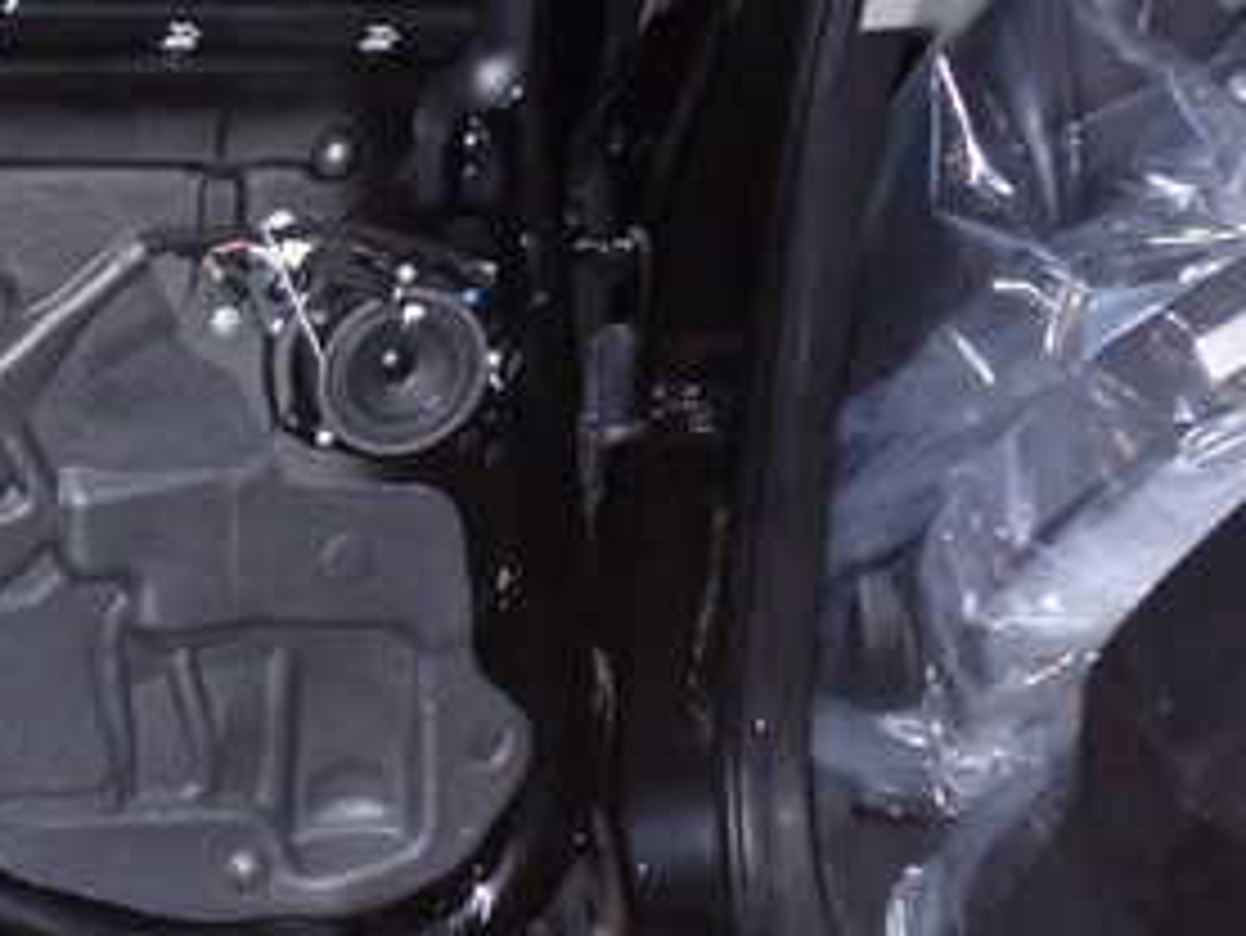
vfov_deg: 22.3
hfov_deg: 27.9
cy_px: 184
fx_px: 2341
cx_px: -31
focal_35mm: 65
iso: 1000
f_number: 2.3
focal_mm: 5.4
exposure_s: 1/30
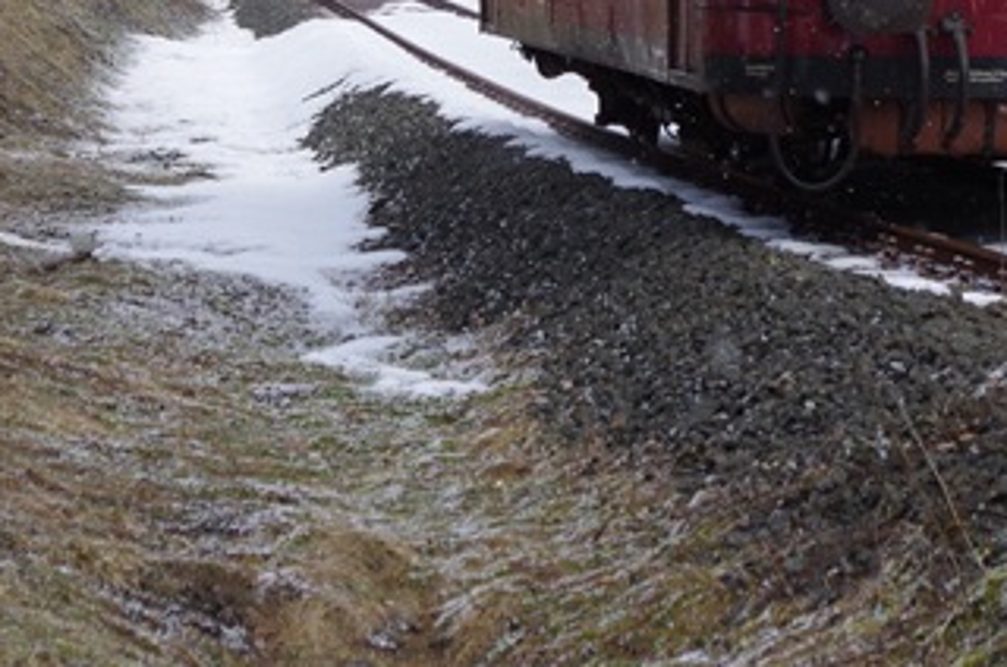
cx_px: 522
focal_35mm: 205
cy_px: -98
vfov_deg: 6.6
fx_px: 5723
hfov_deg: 10.1
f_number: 8
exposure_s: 1/320
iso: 400
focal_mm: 55
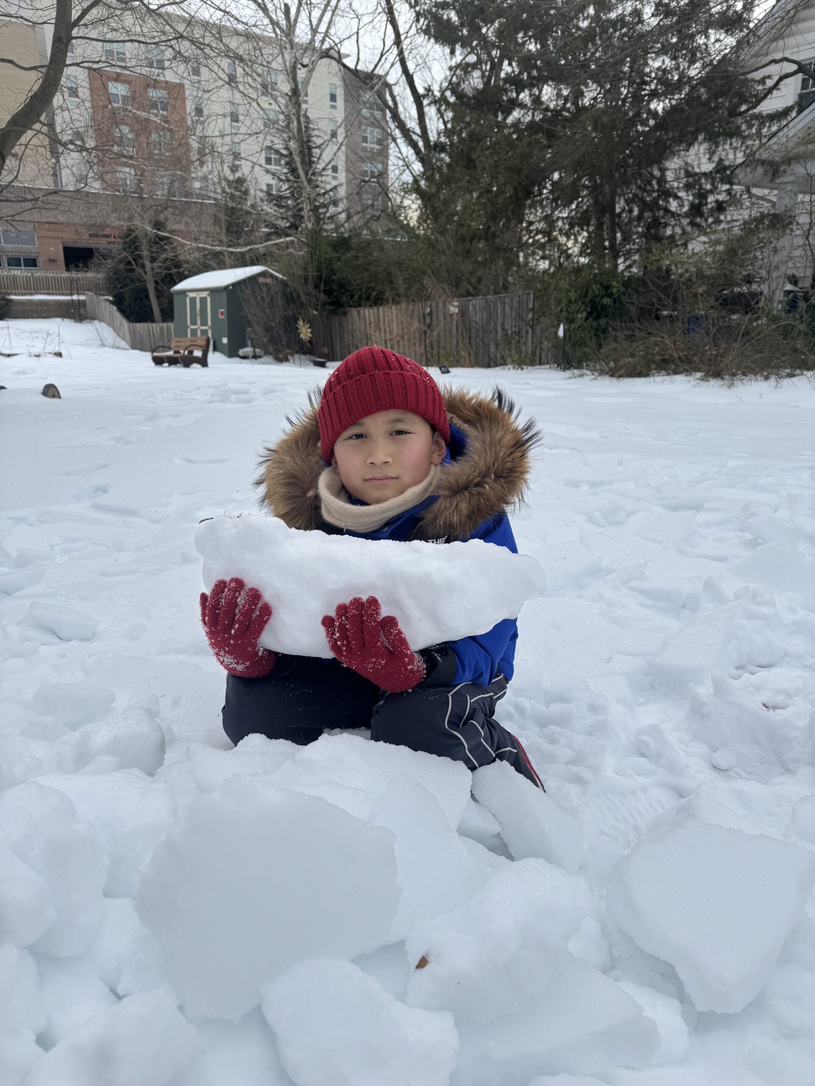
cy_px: 543
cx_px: 408
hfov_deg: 56.8
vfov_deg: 71.6
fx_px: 753
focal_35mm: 24
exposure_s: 1/3802
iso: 80
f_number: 1.78
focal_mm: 6.76
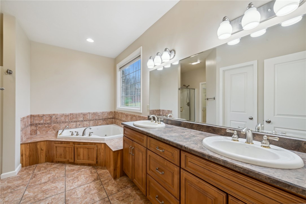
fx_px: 119
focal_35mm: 14
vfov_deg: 81.2
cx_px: 153
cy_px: 102
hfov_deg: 104.2
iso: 50
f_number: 11
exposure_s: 1/8
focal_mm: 14
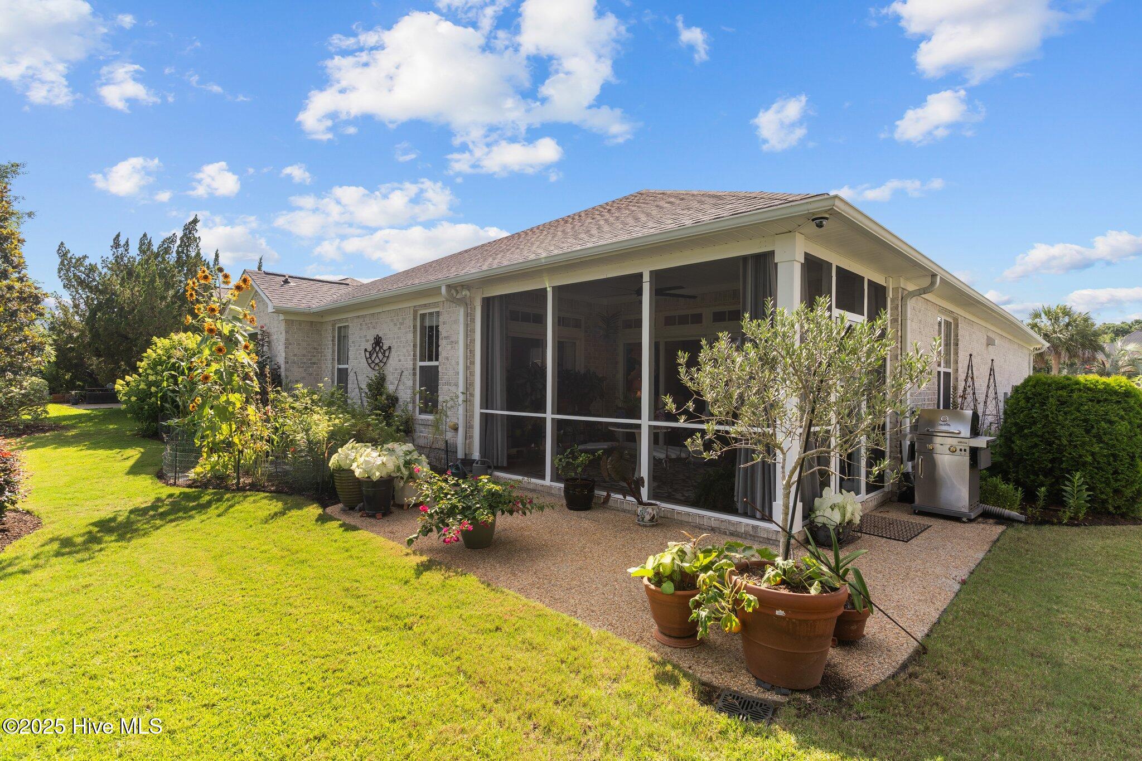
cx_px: 571
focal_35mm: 17
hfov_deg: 93.3
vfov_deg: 70.4
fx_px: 539
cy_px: 380
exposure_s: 1/160
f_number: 9
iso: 160
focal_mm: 17
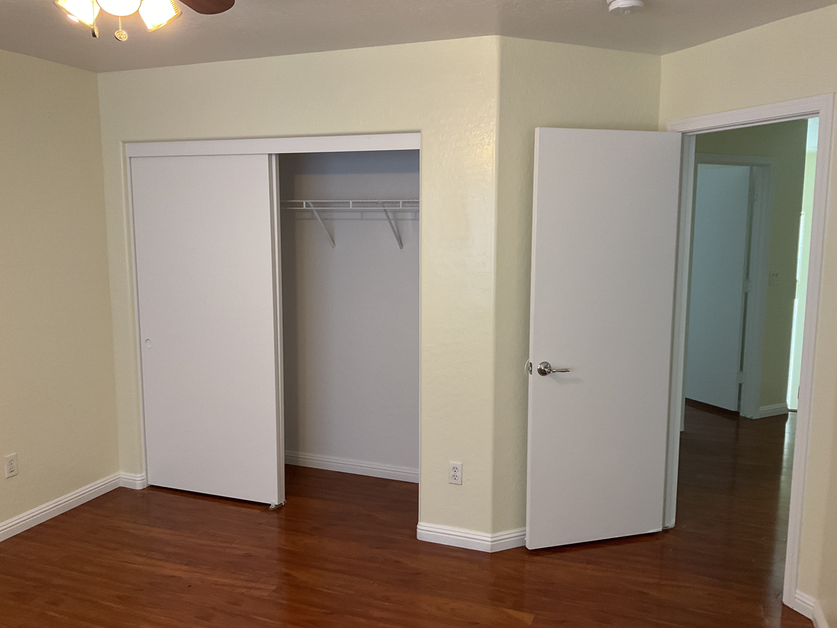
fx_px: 701
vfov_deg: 48.2
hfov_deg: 61.7
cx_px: 418
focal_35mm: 29
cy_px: 314
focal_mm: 3
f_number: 1.8
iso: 160
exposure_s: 1/60
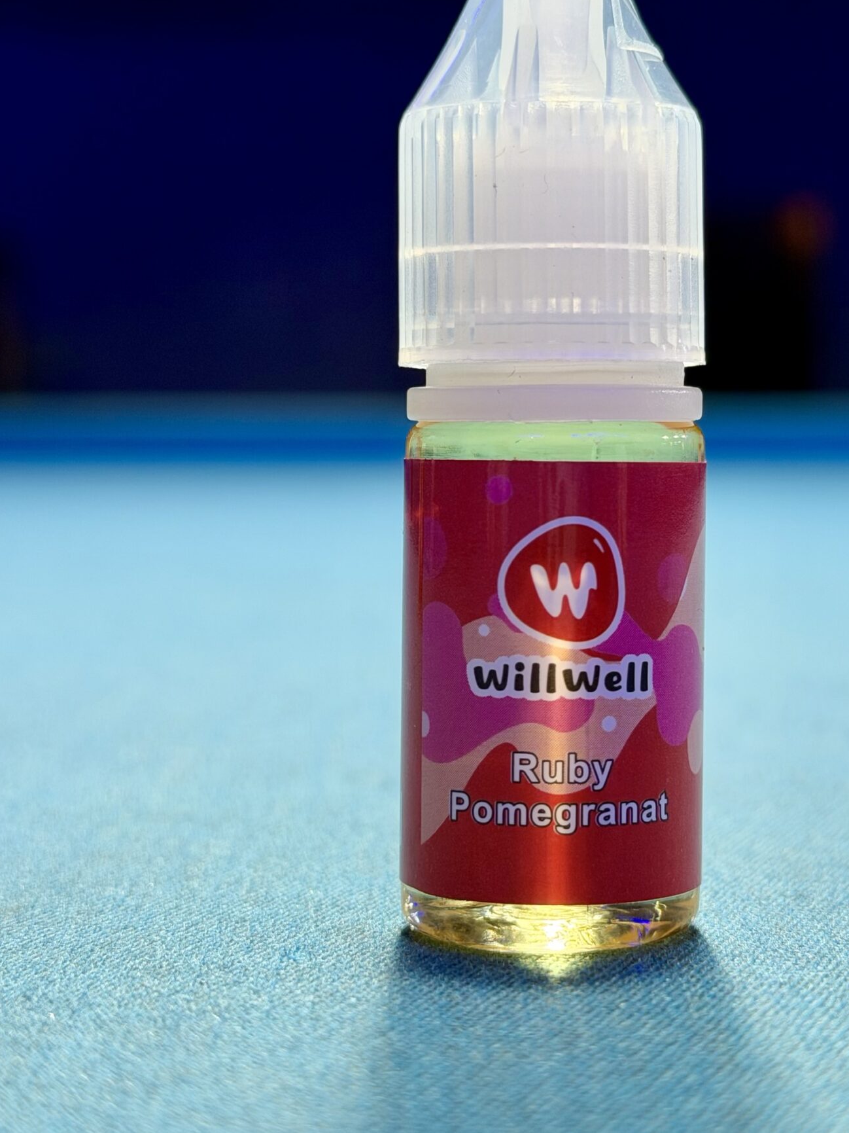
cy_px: 521
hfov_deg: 20.7
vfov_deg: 27.4
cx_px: 550
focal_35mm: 71
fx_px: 2322
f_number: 1.78
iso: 64
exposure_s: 1/50
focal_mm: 6.76
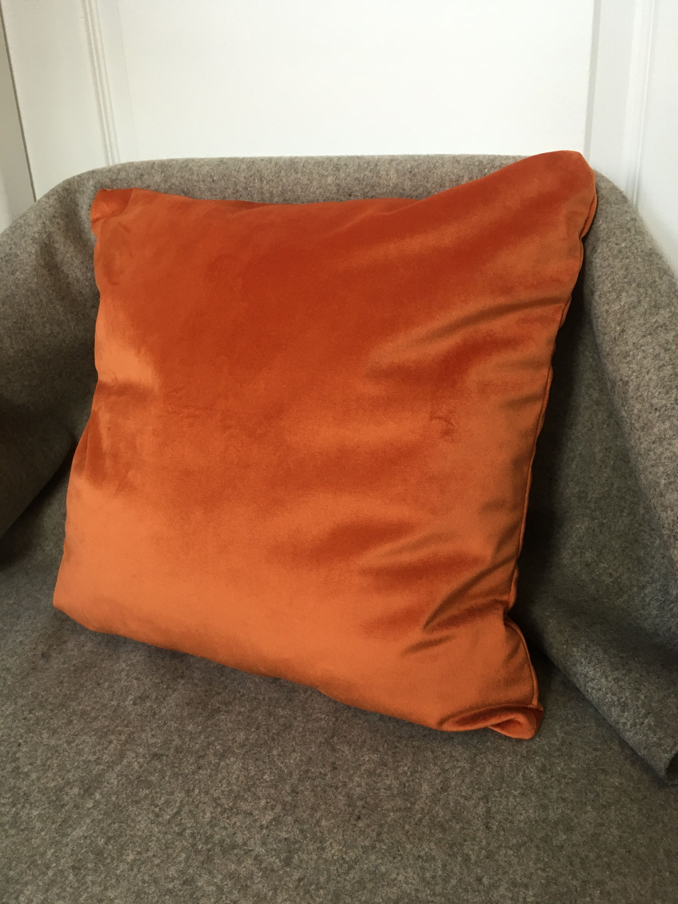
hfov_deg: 48.2
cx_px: 339
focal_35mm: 29
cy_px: 452
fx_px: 757
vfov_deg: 61.7
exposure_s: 1/33
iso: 50
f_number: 2.2
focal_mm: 4.15
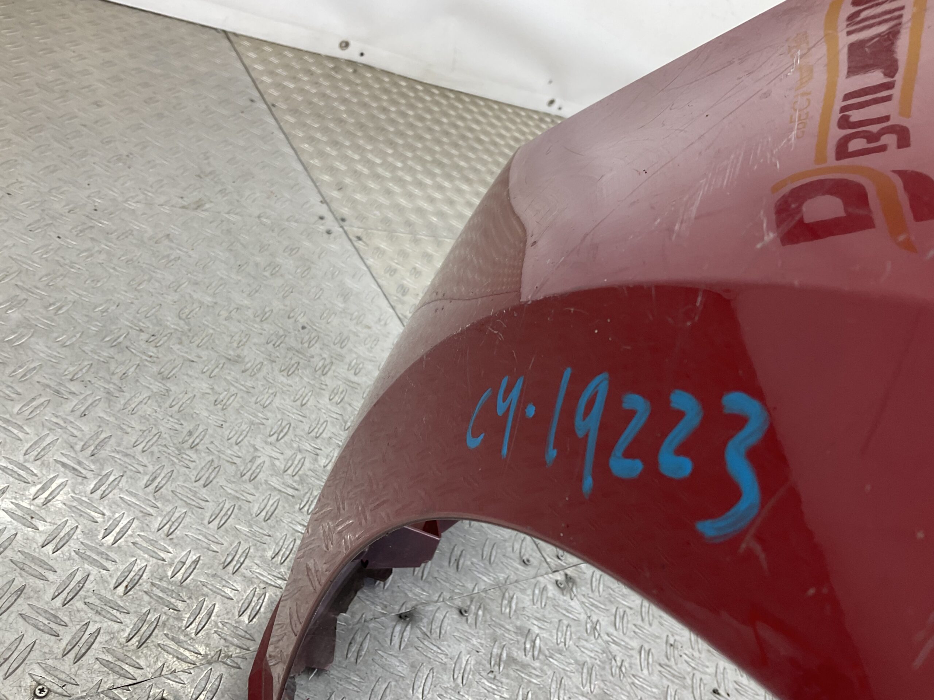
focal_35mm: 29
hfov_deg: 61.7
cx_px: 467
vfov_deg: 48.2
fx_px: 782
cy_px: 350
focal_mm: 3
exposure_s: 1/100
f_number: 1.8
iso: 25
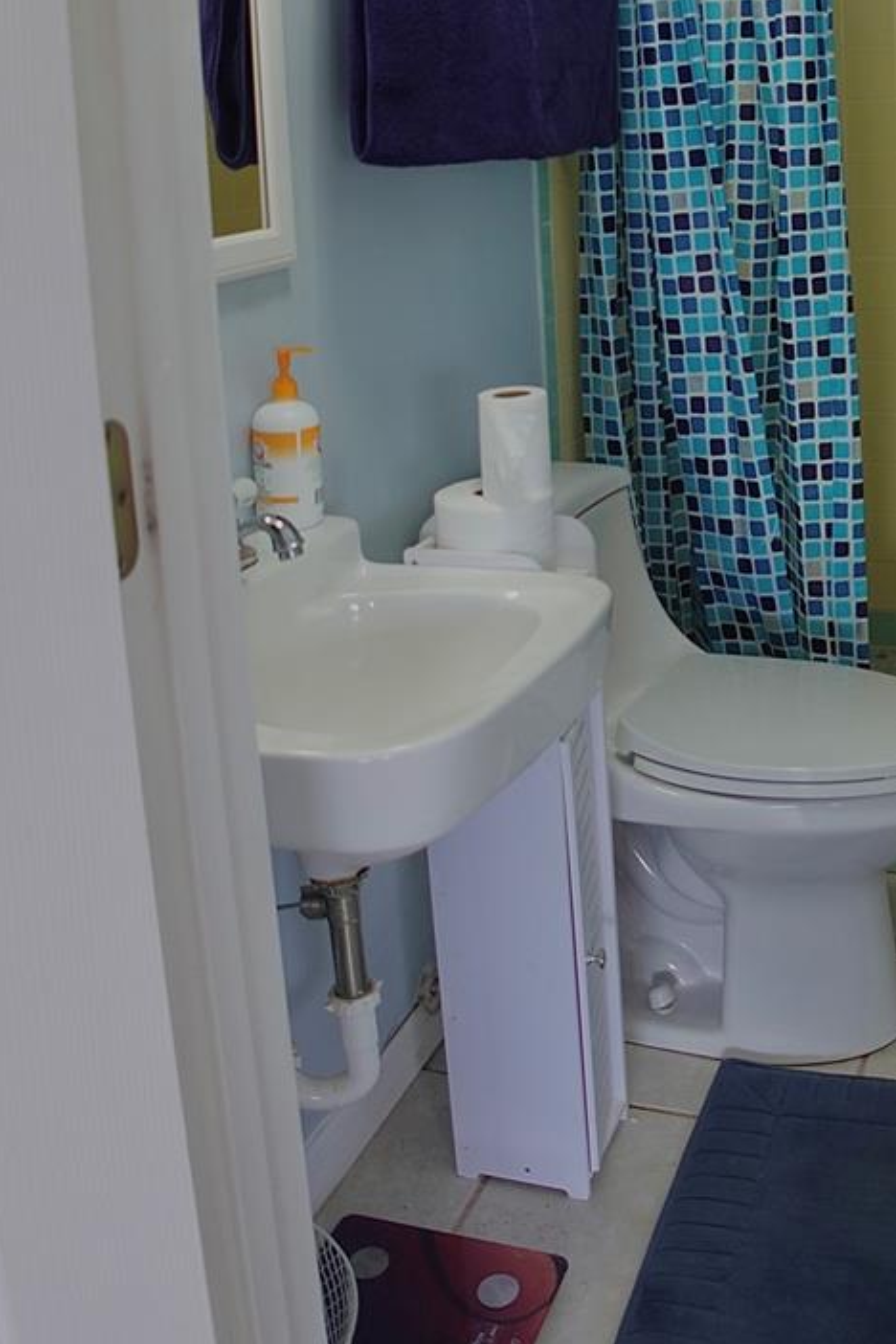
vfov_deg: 45.3
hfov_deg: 31.7
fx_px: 1531
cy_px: 289
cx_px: 726
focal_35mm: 41
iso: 125
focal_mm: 9.4
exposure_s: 1/30
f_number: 2.2
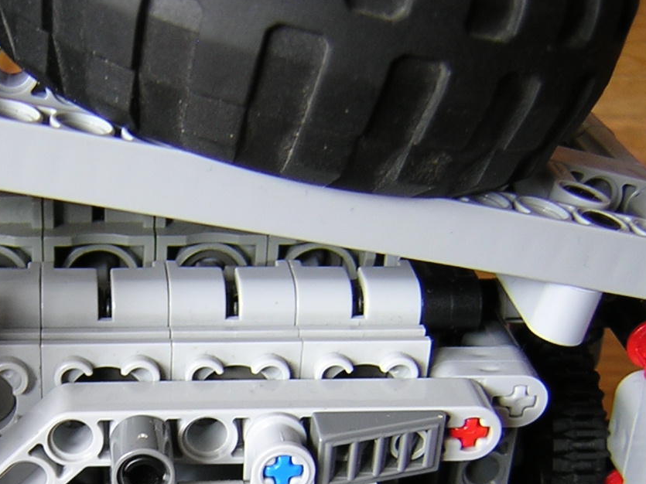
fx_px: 1287
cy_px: 449
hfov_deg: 27.7
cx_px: 149
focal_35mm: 69
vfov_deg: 20.8
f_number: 2.6
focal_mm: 4.7
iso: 100
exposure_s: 1/3.9
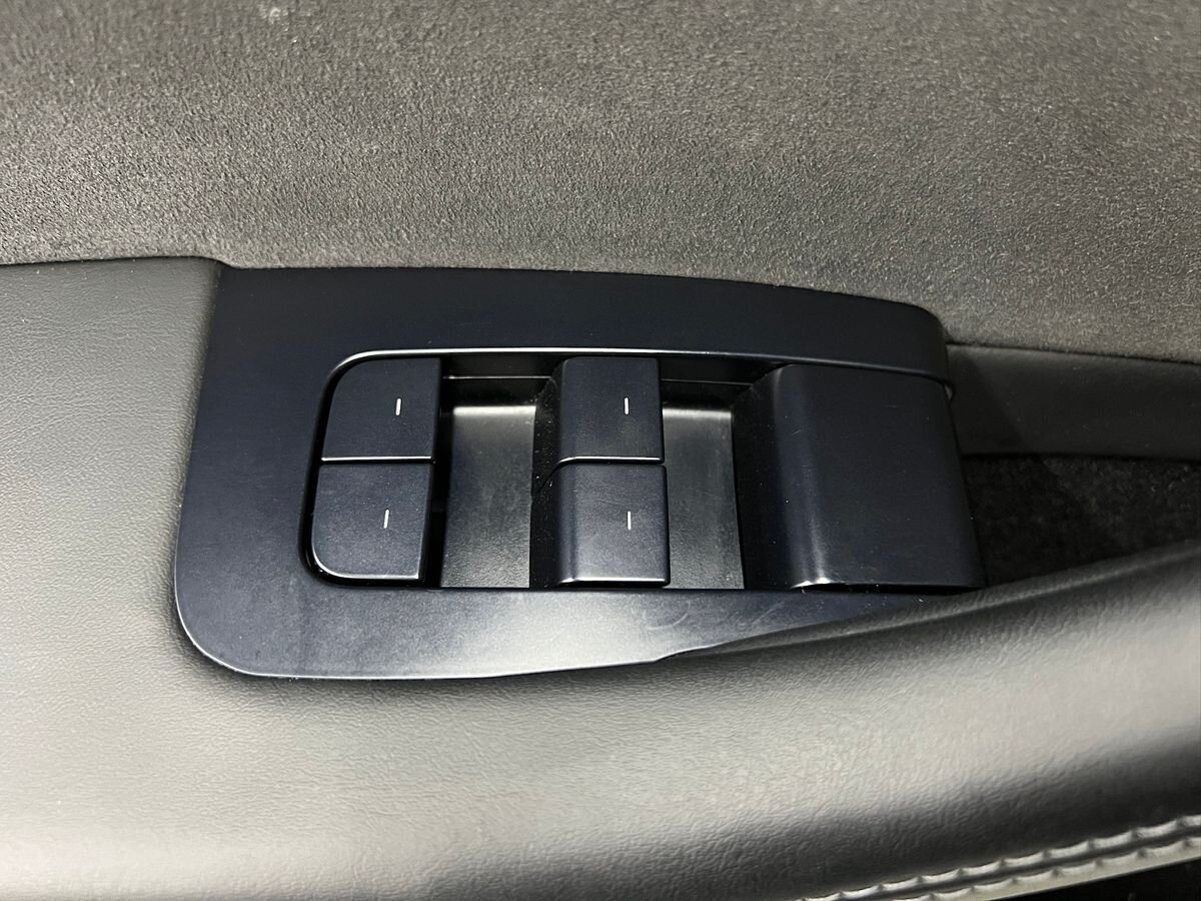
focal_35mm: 26
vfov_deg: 53.1
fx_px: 902
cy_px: 450
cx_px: 600
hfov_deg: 67.3
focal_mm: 5.7
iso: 640
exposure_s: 1/36
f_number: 1.5
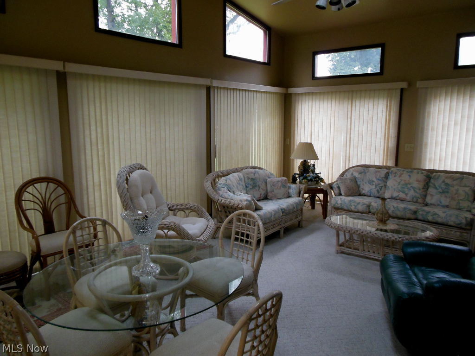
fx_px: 343
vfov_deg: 54.9
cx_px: 238
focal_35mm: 25
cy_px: 178
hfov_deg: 69.4
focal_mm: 4.5
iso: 320
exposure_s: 1/30
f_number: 3.2
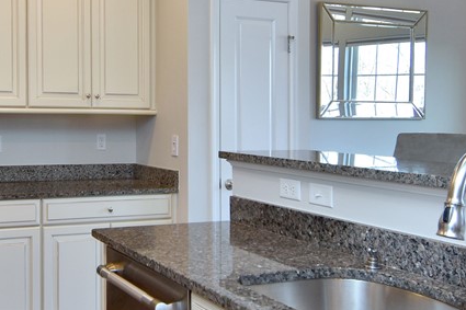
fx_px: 595
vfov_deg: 29.2
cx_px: 137
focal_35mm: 46
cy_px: 131
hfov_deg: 41.9
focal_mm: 12
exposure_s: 1/80
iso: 200
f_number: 4.5
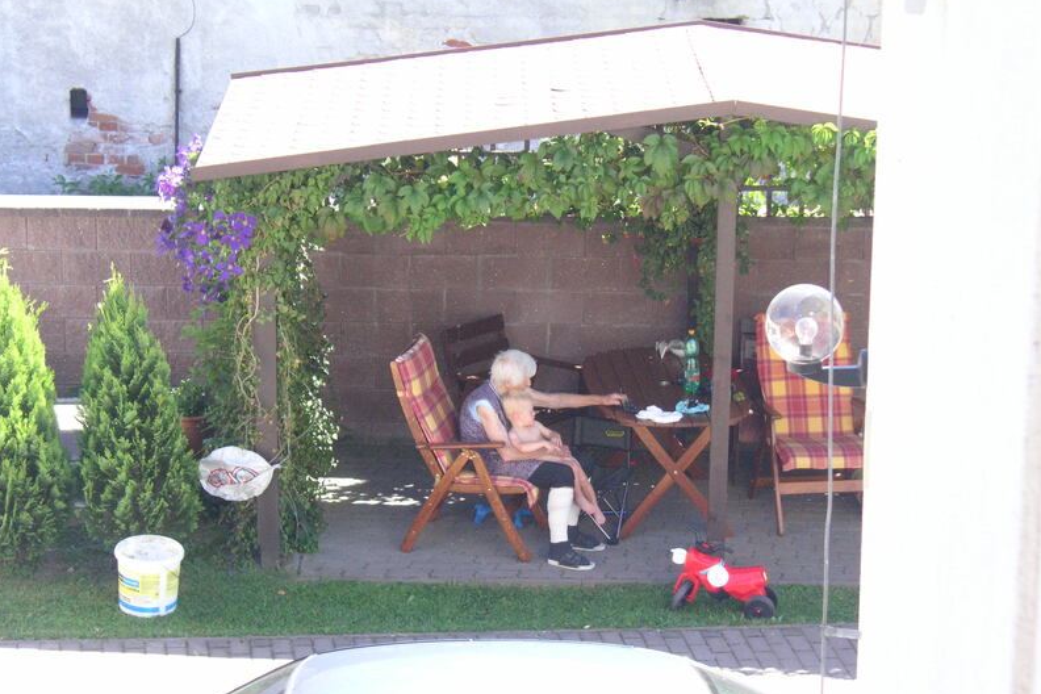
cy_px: 380
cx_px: 518
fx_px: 3036
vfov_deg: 13.0
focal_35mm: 105
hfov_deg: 19.5
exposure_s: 1/90
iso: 125
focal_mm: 16.6
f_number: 5
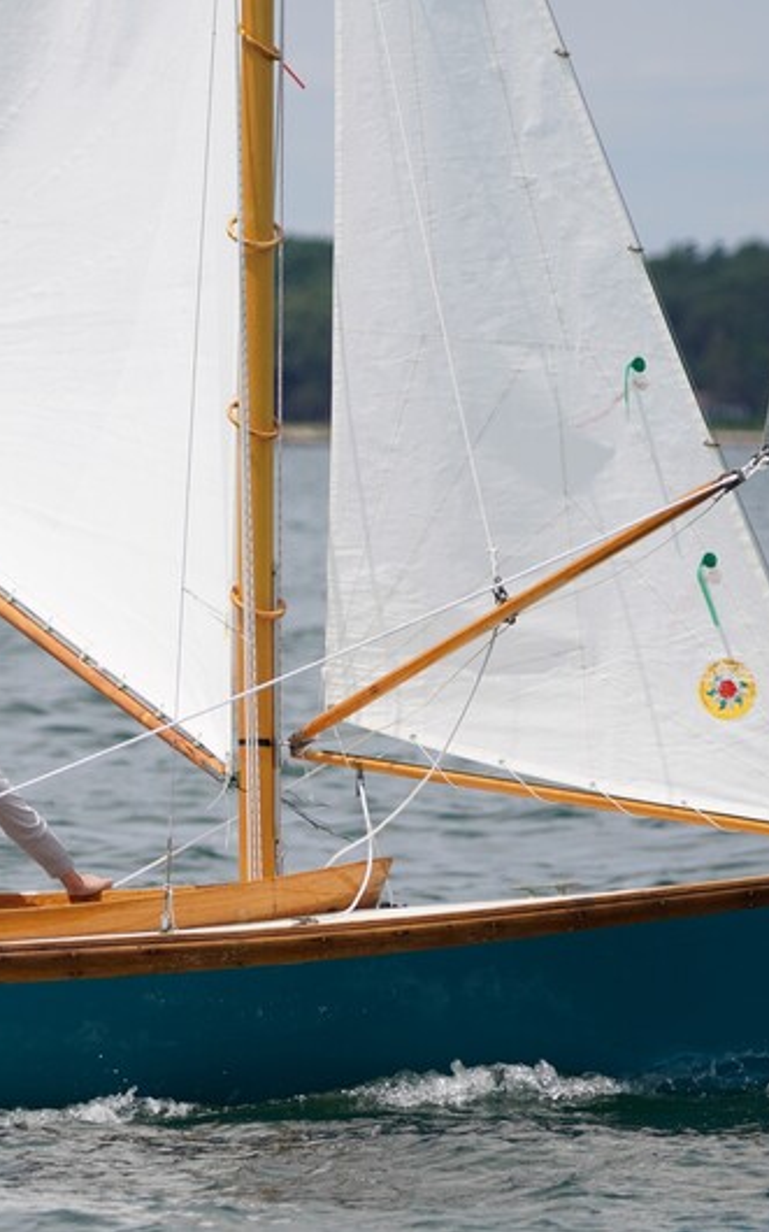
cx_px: -112
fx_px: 17103
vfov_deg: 4.1
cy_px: 617
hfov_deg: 2.6
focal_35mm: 510
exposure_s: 1/1250
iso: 160
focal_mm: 221
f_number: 5.6
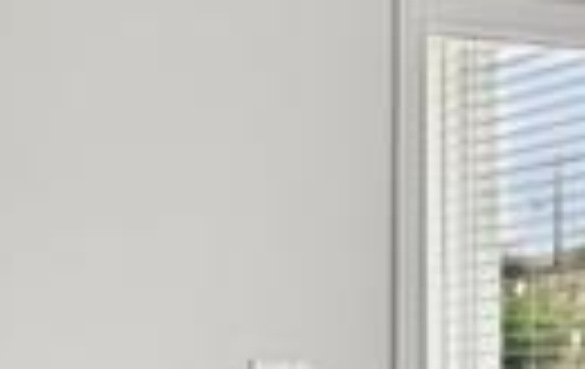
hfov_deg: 13.7
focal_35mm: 152
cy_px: 418
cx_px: 266
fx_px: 2430
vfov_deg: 8.6
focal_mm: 19
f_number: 8
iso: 400
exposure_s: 1/125
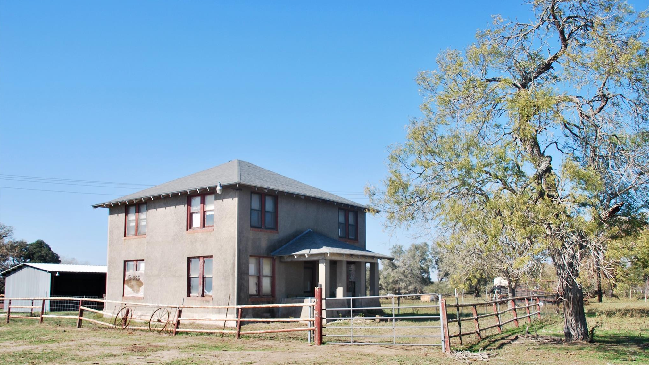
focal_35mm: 35
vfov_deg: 33.6
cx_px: 327
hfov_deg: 56.6
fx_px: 602
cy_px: 215
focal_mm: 22
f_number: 7.1
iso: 100
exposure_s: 1/200
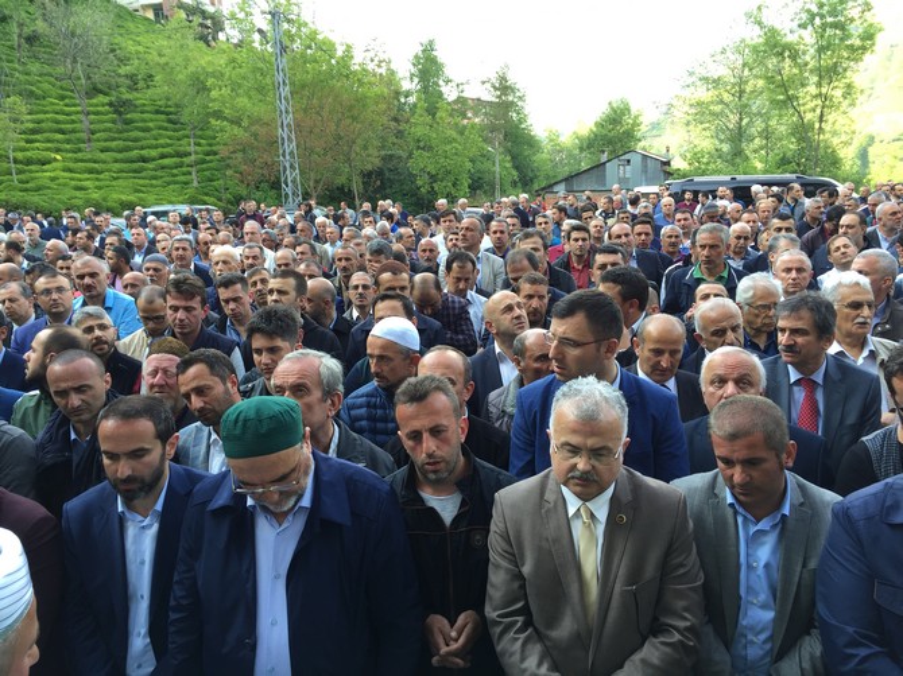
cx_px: 452
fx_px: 756
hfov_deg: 61.7
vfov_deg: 48.2
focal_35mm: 29
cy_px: 338
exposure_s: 1/100
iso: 32
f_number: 2.2
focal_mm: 4.15
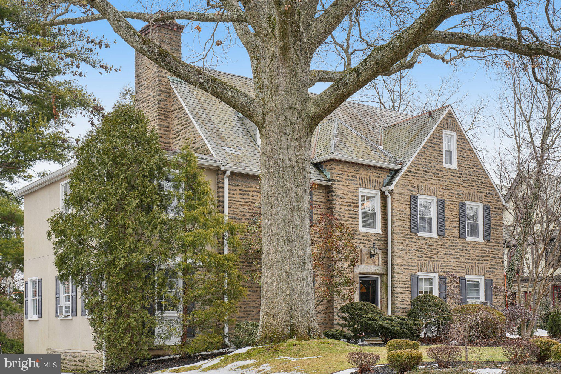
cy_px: 187
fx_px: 701
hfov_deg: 43.6
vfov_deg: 29.9
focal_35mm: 45
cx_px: 280
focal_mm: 45
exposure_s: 1/50
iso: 125
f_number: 8
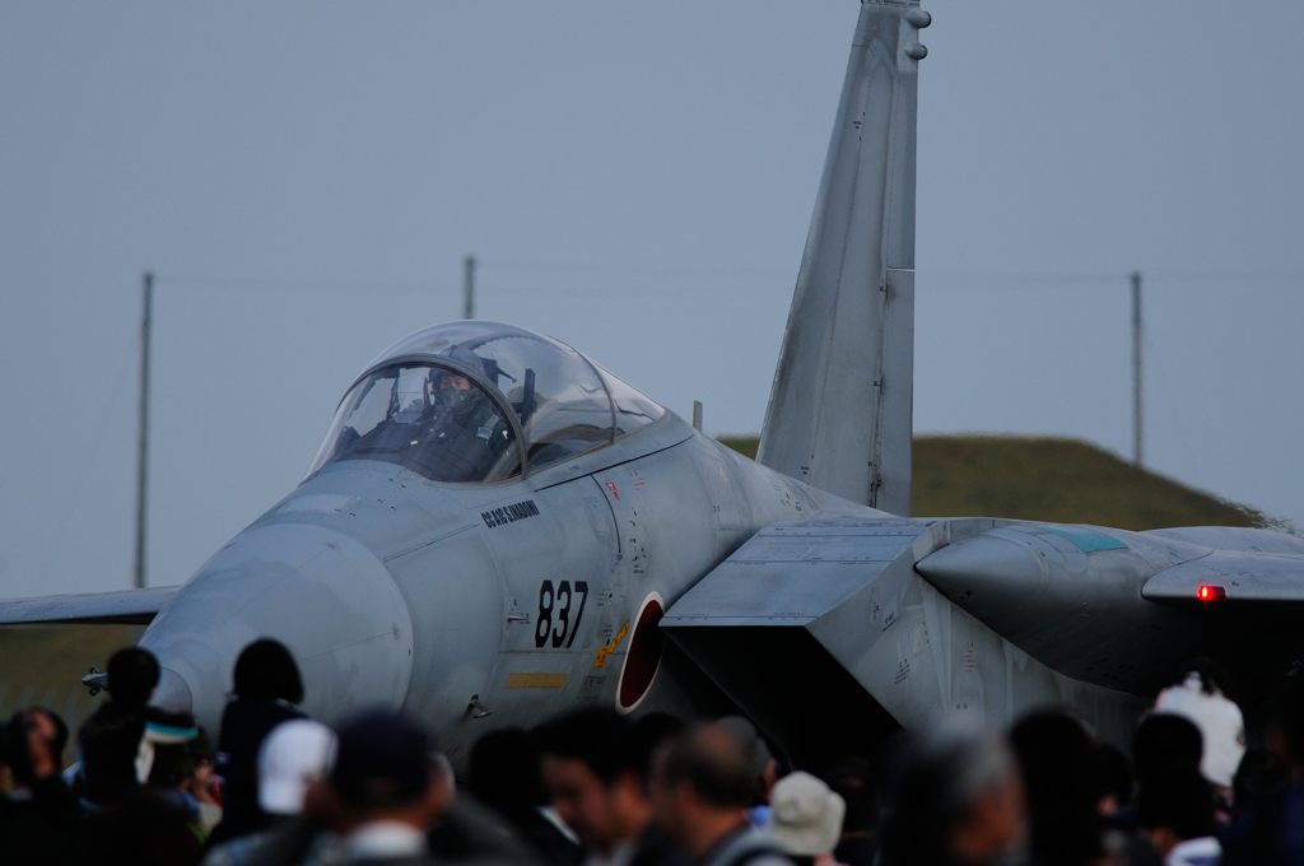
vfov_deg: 1.8
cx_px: 652
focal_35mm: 750
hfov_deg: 2.8
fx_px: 27132
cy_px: 433
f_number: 6.7
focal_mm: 500
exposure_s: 1/640
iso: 400
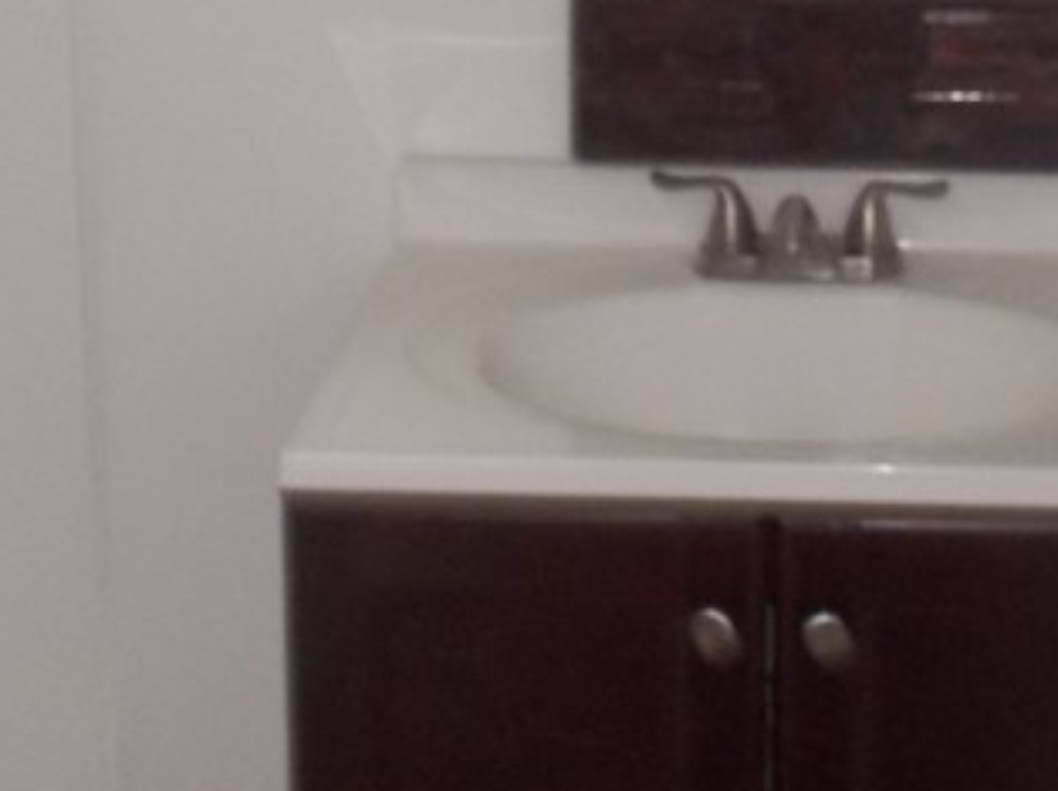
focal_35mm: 95
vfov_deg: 15.3
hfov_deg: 20.5
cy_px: 3
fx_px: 2900
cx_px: 791
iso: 200
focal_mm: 4.1
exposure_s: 1/30
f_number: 3.3
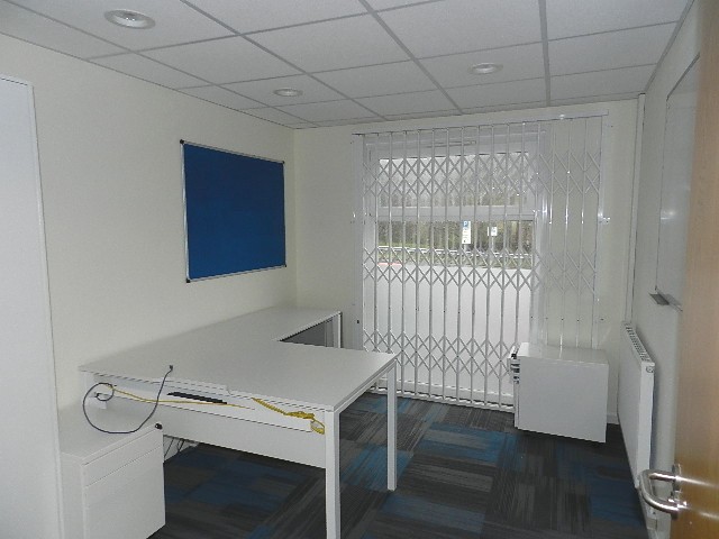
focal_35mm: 23
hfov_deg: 73.9
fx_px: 478
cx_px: 360
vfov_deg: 58.9
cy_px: 270
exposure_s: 1/30
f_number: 3.4
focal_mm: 4
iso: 200
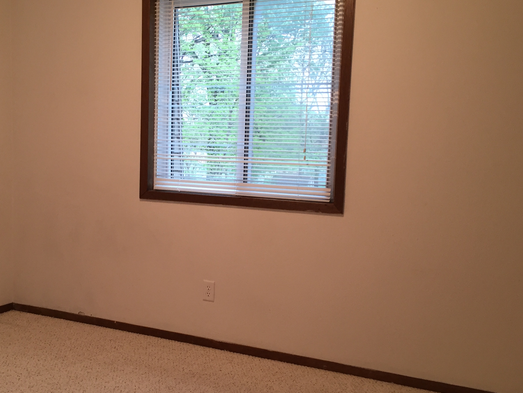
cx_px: 213
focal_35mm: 40
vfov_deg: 35.9
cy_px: 215
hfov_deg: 46.6
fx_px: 604
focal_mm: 4.15
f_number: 2.2
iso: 100
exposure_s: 1/30
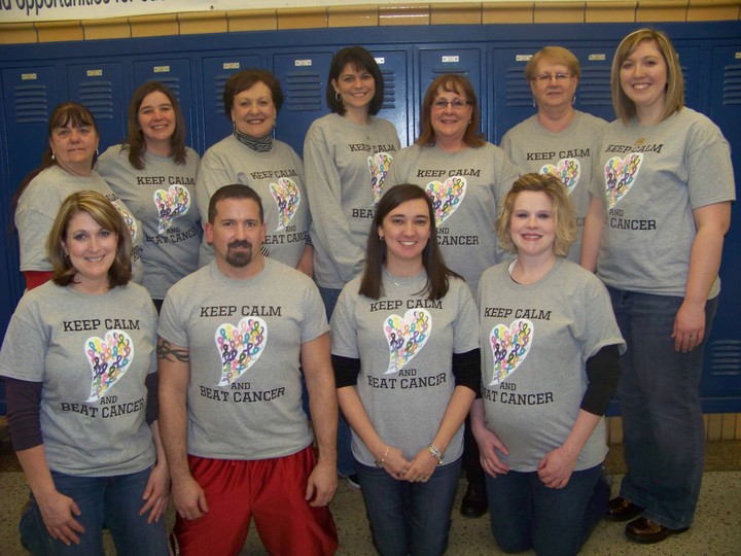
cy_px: 278
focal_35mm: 36
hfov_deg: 51.4
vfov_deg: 39.7
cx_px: 370
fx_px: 771
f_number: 2.8
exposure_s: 1/30
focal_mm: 5.85
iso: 200
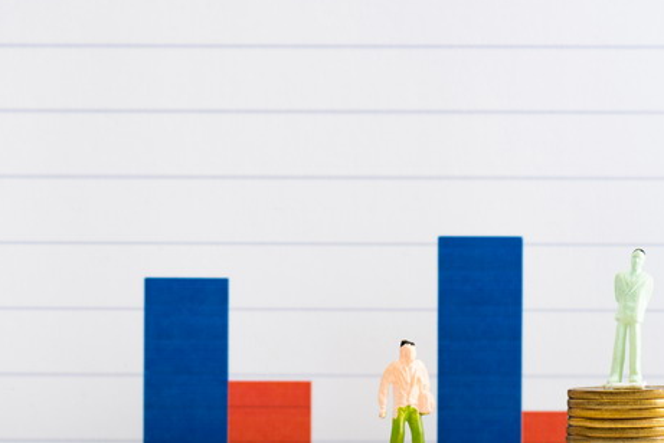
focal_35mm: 174
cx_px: 219
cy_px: 266
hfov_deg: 11.8
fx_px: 3211
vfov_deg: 7.9
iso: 100
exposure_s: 1/200
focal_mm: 105
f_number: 14
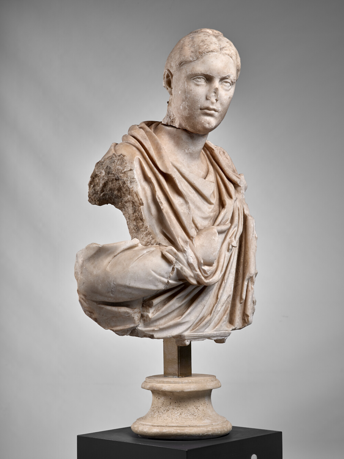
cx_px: 172
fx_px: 835
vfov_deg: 30.7
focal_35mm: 63
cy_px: 230
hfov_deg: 23.3
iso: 200
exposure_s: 1/125
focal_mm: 80
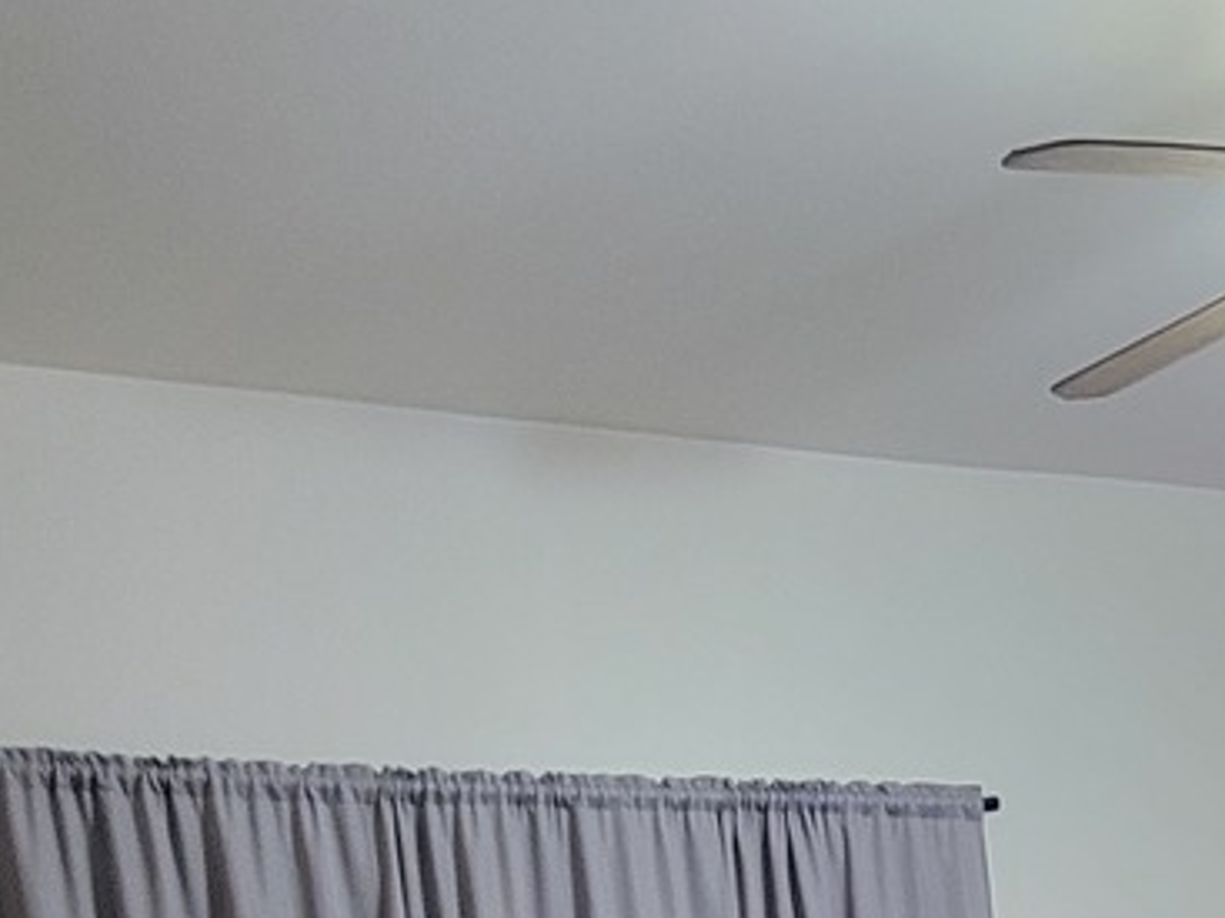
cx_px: 1035
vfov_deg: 19.8
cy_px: 1709
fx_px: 1804
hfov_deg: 35.9
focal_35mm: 51
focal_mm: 2.2
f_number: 2.2
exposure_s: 1/30
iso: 400
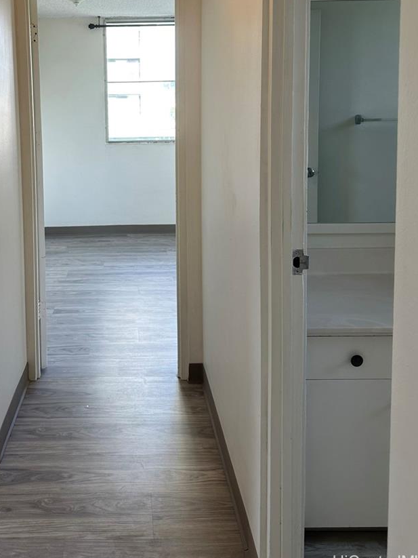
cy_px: 161
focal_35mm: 35
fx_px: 564
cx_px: 128
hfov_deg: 40.0
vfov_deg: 51.1
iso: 80
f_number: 1.78
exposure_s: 1/120
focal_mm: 6.86
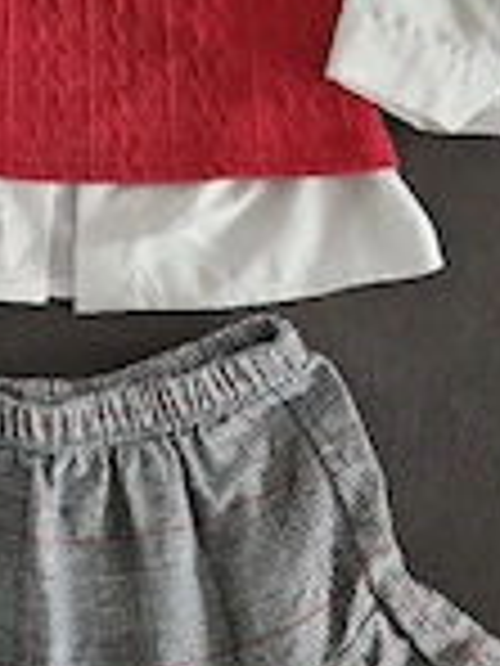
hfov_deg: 23.2
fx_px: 1194
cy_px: 266
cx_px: 81
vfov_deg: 31.1
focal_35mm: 62
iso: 800
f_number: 1.8
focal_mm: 5.4
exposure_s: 1/25.1
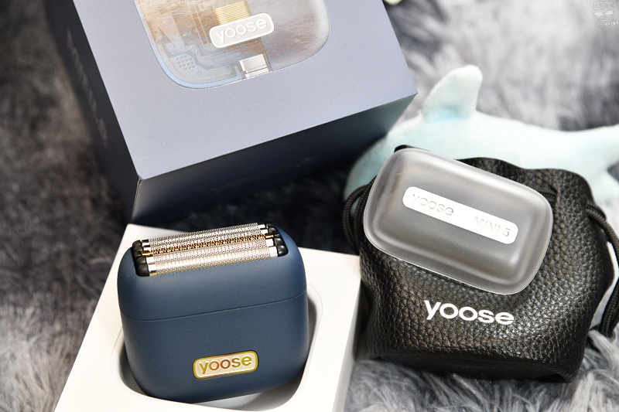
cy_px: 206
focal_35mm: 95
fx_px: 1633
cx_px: 310
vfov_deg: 14.4
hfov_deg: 21.5
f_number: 5.6
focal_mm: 95
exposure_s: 1/60
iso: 2000
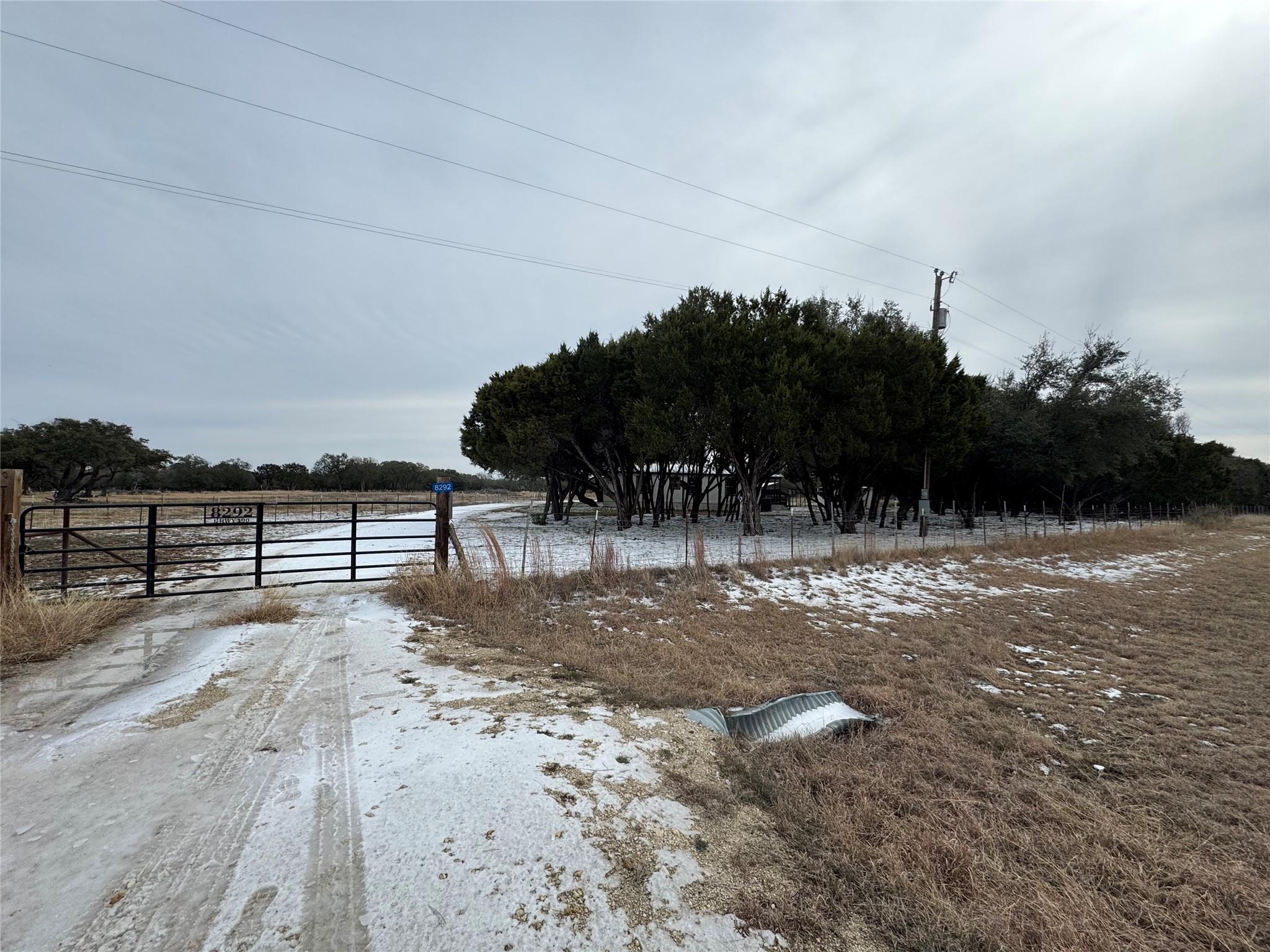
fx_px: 514
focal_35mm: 14
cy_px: 476
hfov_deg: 102.1
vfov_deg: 85.7
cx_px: 635
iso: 50
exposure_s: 1/2273
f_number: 2.2
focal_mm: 2.22
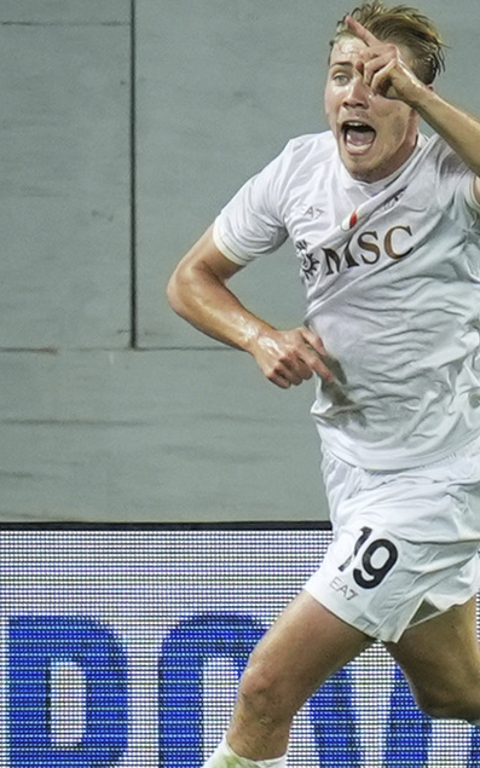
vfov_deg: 3.2
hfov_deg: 2.0
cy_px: 421
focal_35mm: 655
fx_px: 13706
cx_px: 397
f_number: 3.2
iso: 2000
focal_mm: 400
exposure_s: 1/1250
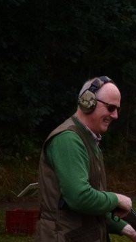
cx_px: 137
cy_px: 121
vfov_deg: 5.2
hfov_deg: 2.9
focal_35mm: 417
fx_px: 2671
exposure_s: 1/500
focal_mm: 51
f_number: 5.7
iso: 500
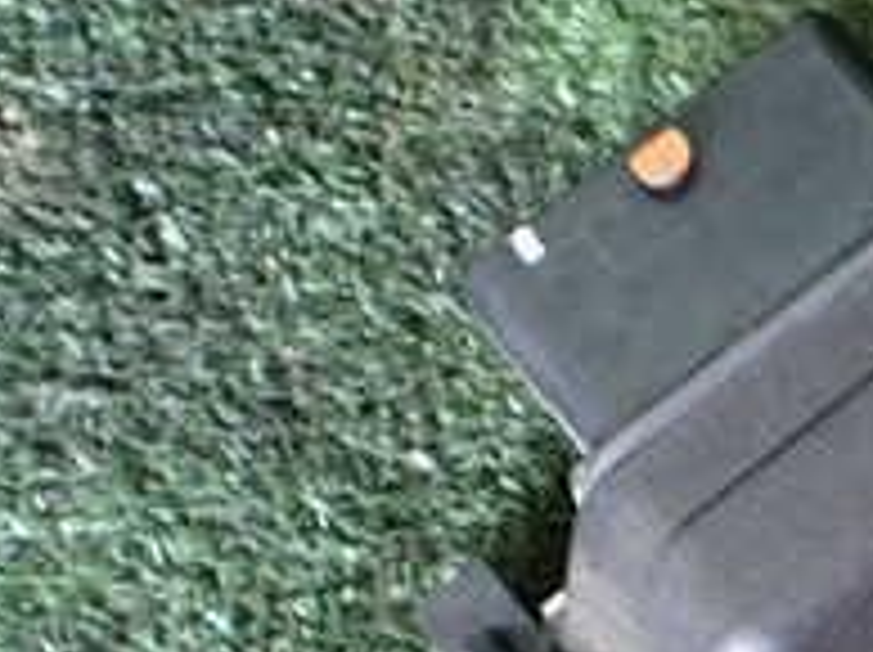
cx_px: 1102
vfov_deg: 15.5
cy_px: 710
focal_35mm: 93
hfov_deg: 19.6
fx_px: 2343
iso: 800
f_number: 2.3
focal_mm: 5.4
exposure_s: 1/60
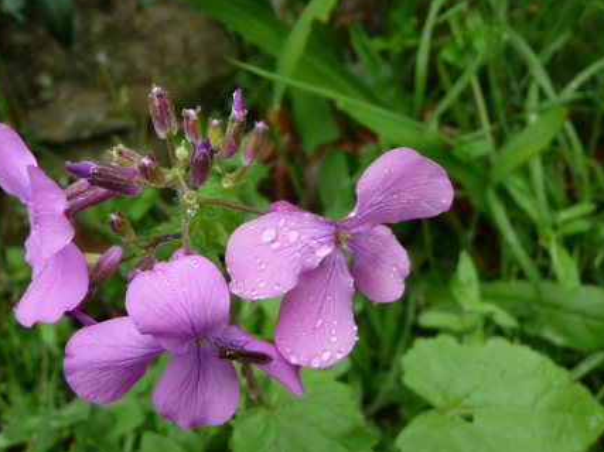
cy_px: 240
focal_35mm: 36
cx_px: 303
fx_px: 628
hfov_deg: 51.4
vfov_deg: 39.6
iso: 100
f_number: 3.5
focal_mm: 5.3
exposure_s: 1/160
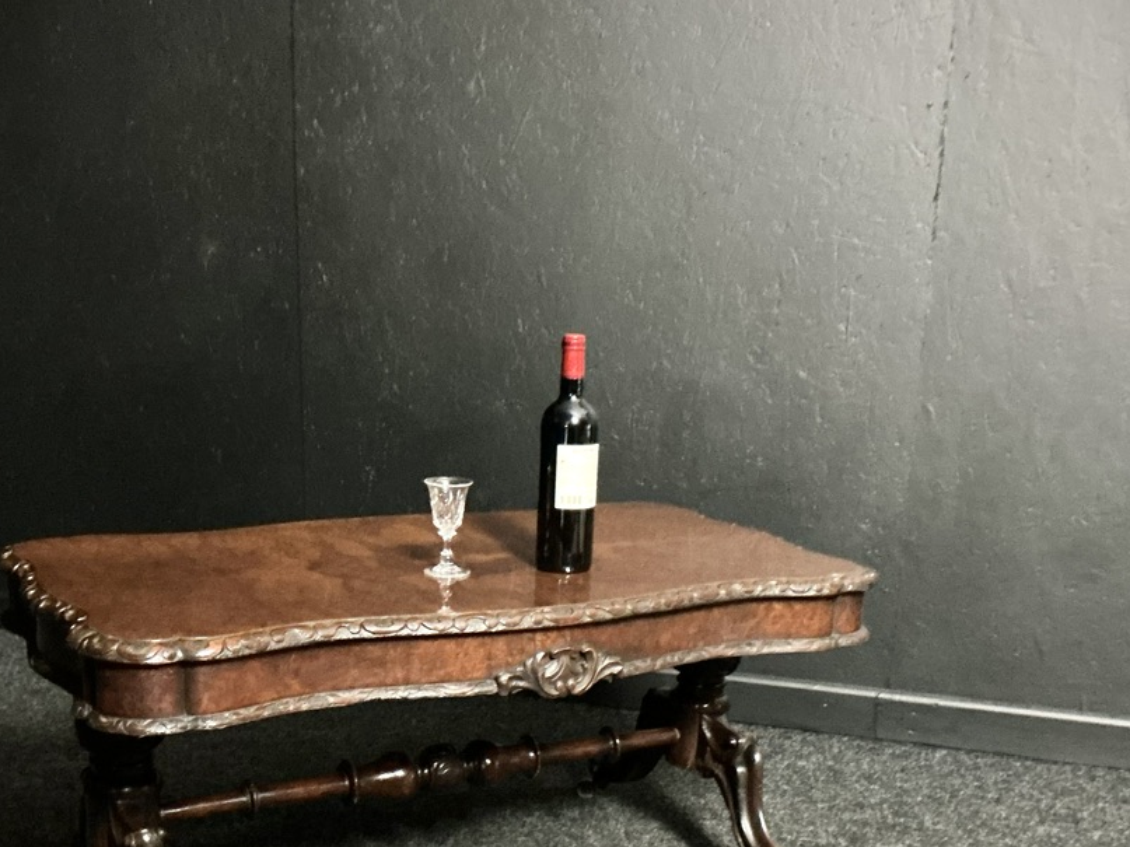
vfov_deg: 31.0
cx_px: 528
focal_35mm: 46
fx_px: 1501
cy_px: 638
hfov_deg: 41.2
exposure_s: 1/17
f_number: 1.8
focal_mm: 3
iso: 500
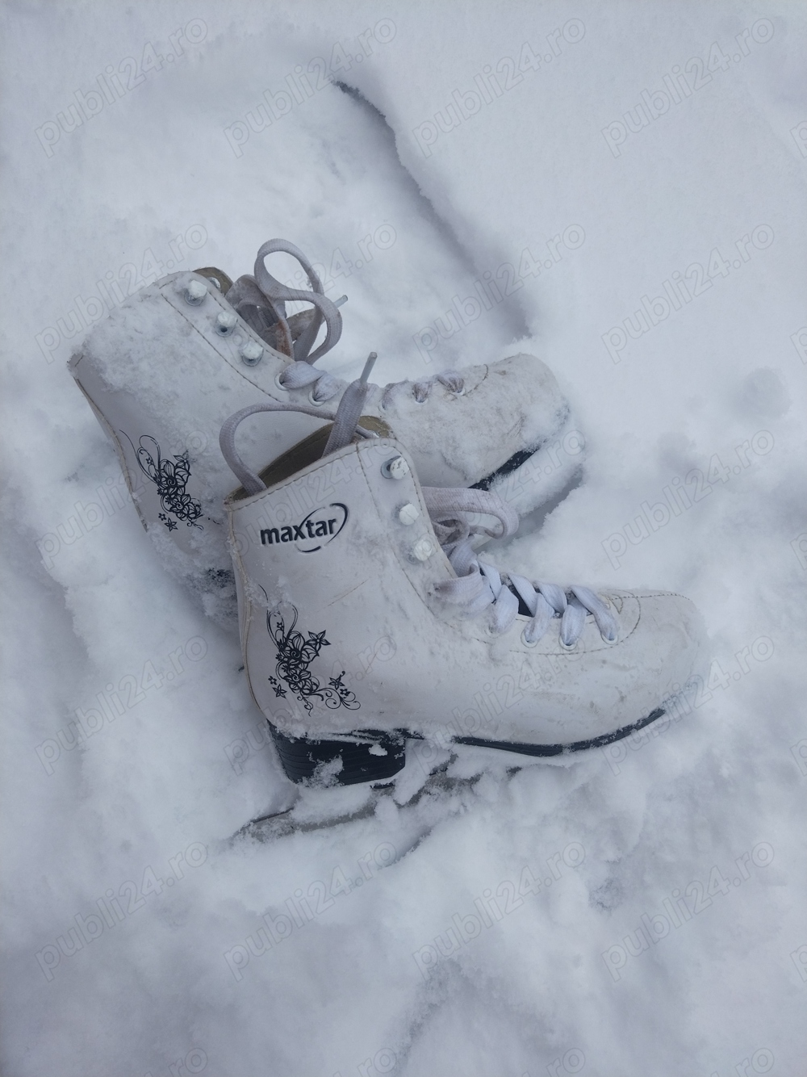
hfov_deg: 51.3
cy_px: 538
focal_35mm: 27
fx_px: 840
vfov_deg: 65.3
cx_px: 404
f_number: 1.9
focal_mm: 4.94
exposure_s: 1/1165
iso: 100
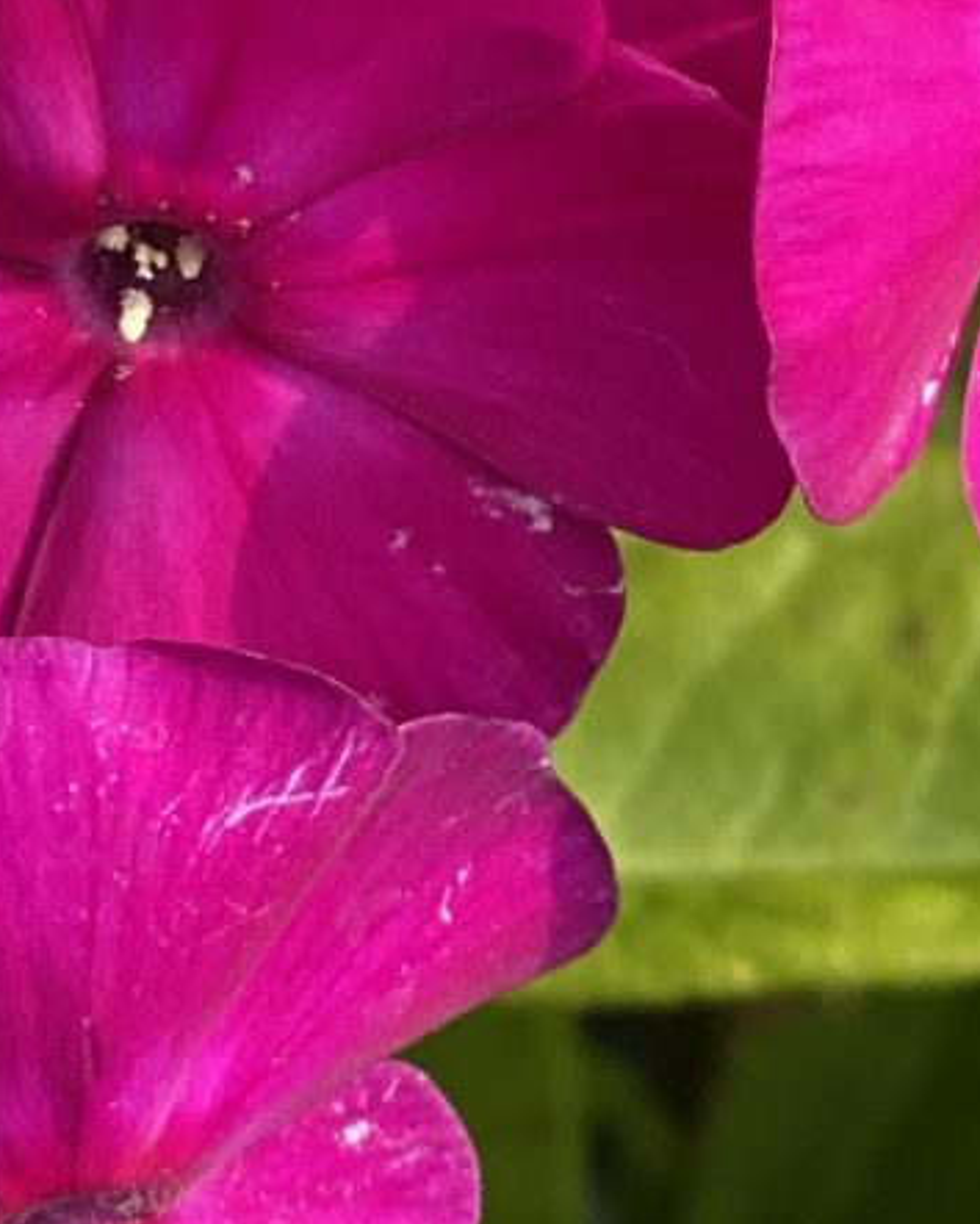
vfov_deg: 6.5
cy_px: -692
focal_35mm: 294
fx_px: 10652
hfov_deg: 5.2
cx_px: -197
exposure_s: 1/484
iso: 20
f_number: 2
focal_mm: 6
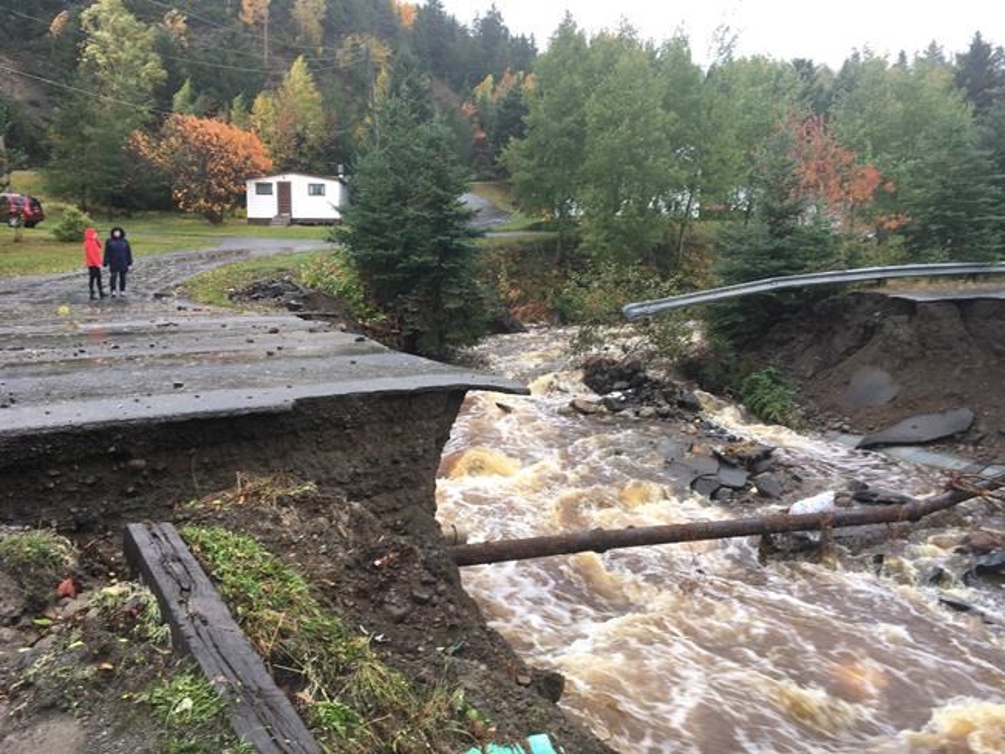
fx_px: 842
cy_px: 377
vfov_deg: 48.3
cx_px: 502
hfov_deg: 61.6
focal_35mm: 29
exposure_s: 1/60
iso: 25
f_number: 2.2
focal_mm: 4.15
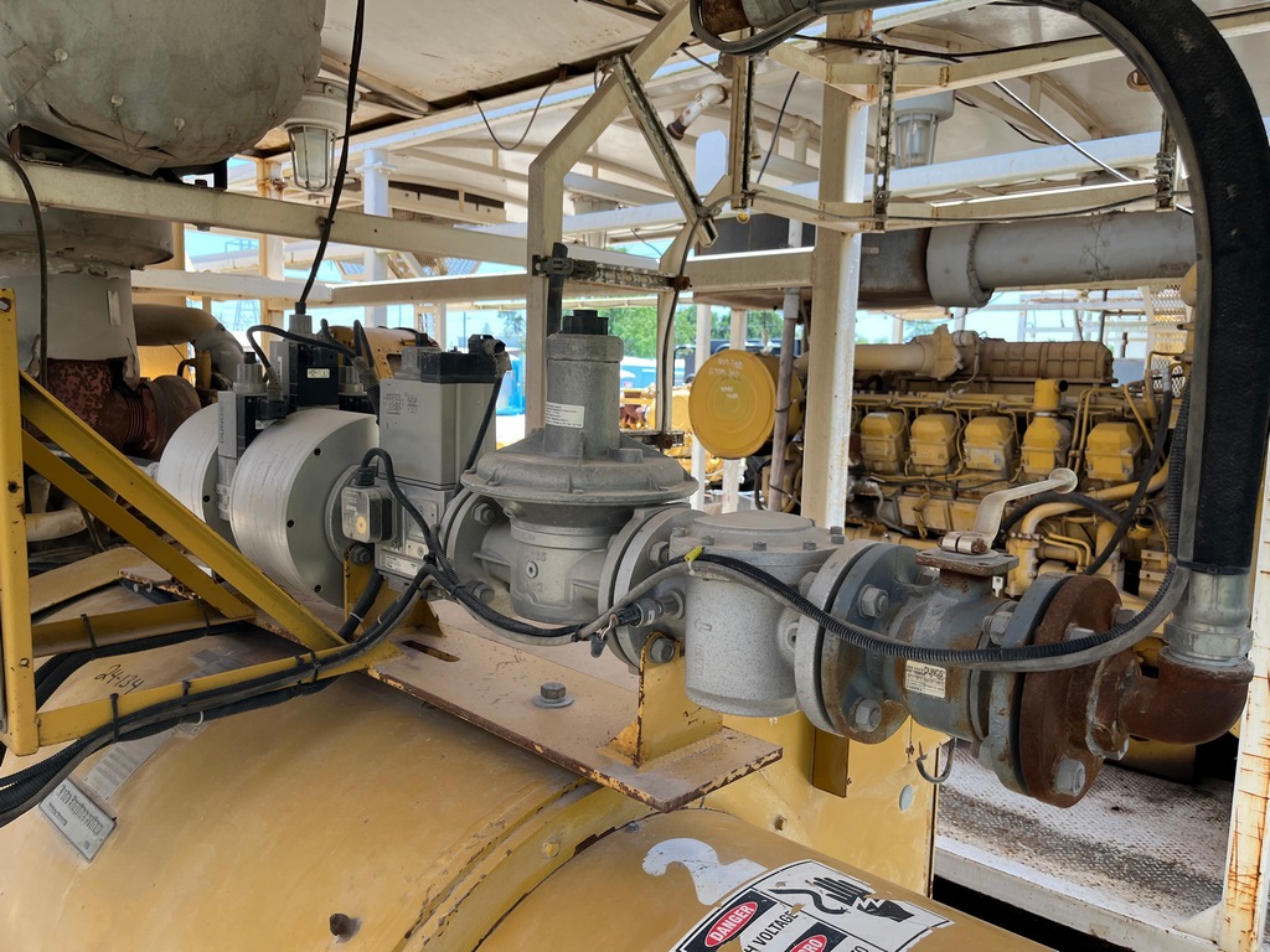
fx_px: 954
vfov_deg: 53.1
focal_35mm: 26
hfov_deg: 67.3
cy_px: 476
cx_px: 635
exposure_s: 1/360
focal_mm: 5.1
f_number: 1.6
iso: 50
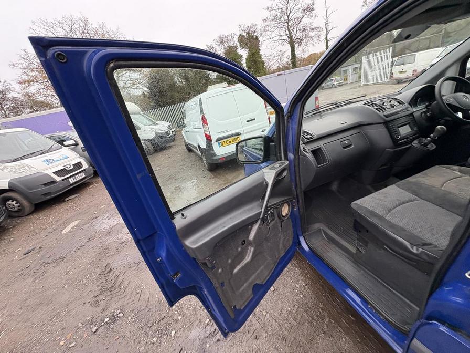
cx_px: 235
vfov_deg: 85.7
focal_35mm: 14
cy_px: 176
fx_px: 190
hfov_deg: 102.1
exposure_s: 1/91
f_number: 2.2
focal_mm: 2.22
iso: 250
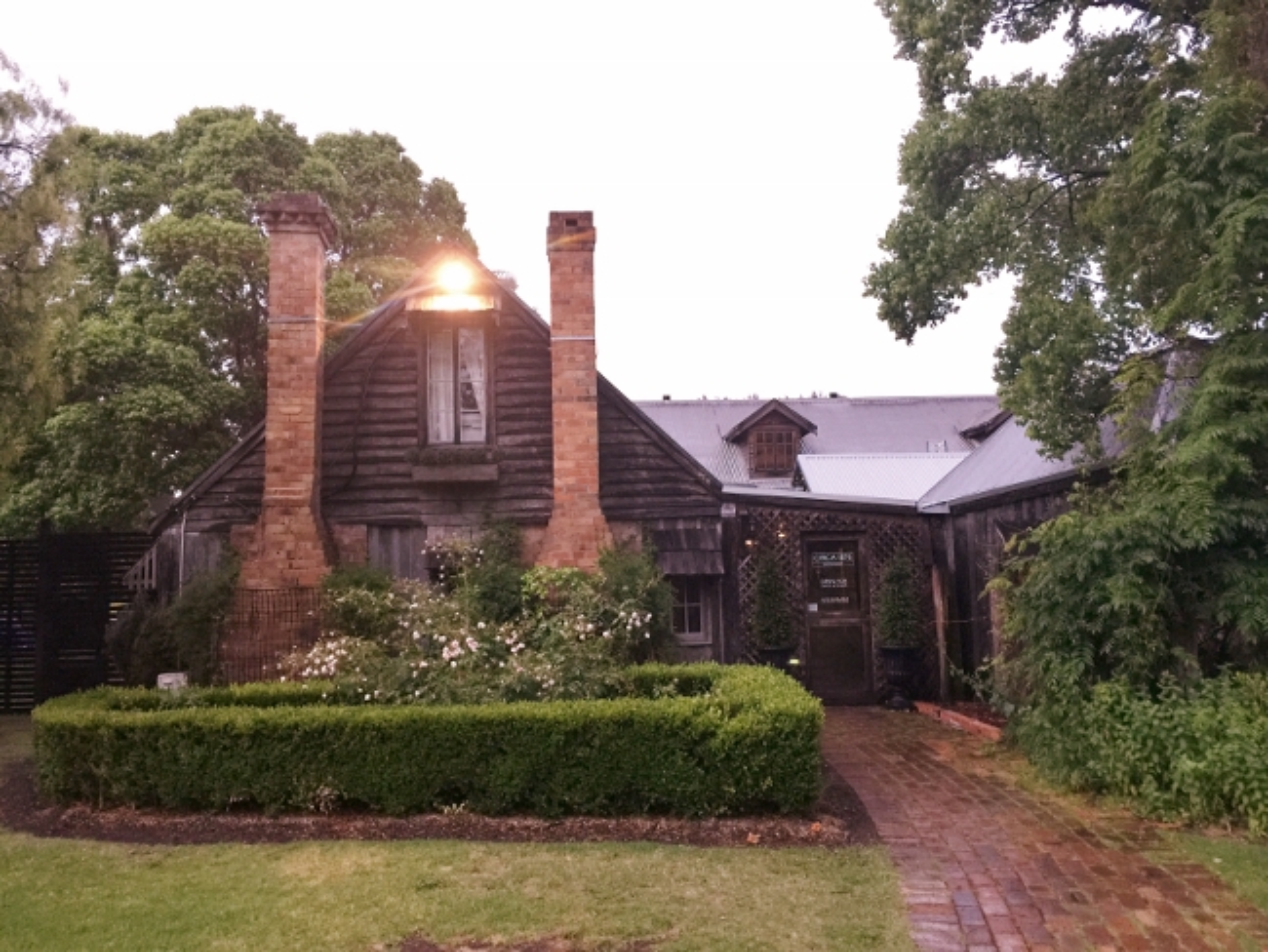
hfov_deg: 61.6
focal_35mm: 29
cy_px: 476
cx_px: 634
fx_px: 1063
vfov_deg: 48.3
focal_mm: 4.15
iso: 100
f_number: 2.2
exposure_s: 1/15
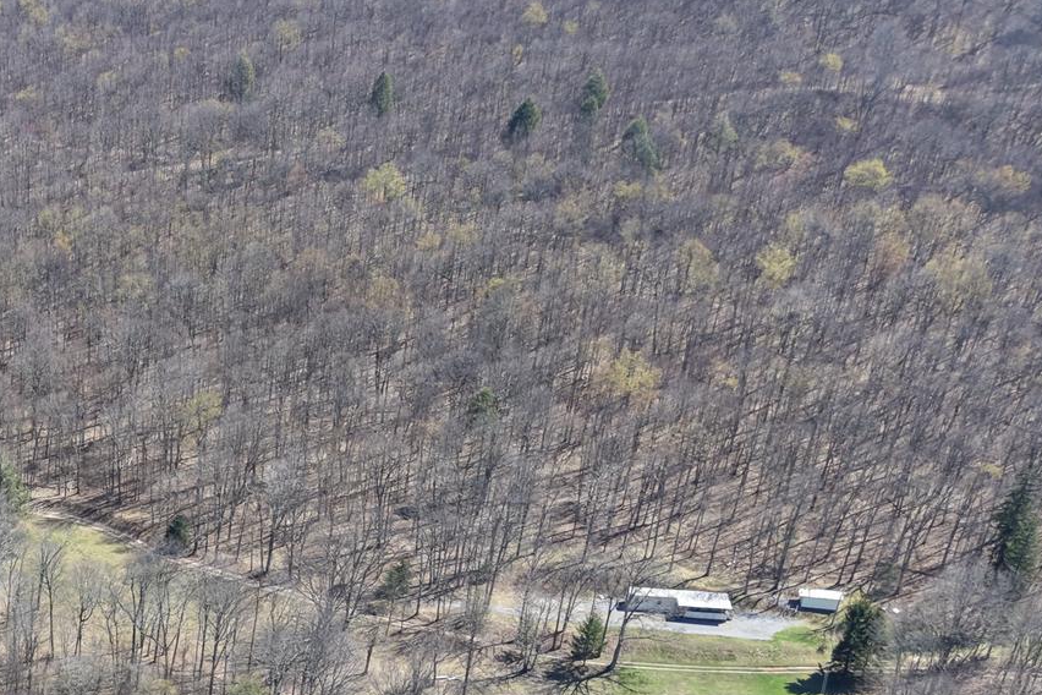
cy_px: 837
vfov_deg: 21.1
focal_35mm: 60
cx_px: -163
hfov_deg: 29.4
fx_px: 1737
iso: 140
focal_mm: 8.67
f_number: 1.8
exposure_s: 1/1250
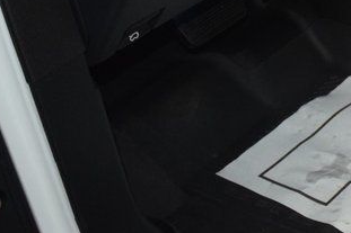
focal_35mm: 89
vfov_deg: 14.8
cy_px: -46
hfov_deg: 19.5
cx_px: 550
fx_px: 867
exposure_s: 1/100
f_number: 3.5
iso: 1800
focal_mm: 18
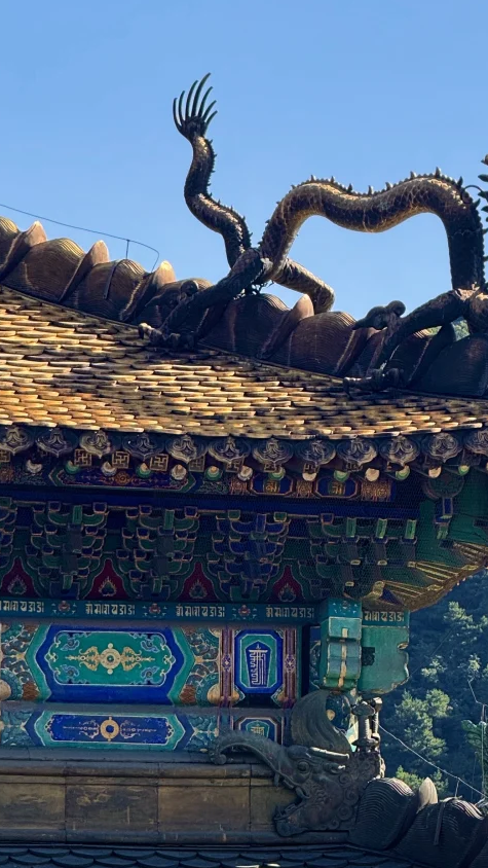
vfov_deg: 9.6
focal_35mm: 223
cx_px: 515
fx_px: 5128
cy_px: 654
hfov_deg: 5.4
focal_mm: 15.66
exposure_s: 1/644
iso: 50
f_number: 2.8
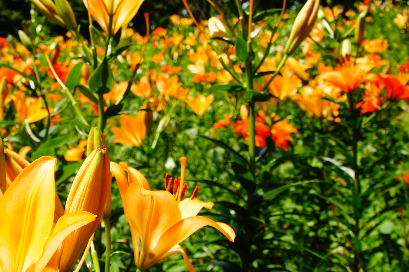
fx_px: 568
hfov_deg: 39.4
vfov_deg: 26.8
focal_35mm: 50
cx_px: 159
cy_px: 93
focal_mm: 18
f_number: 7.1
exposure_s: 1/250
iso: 100
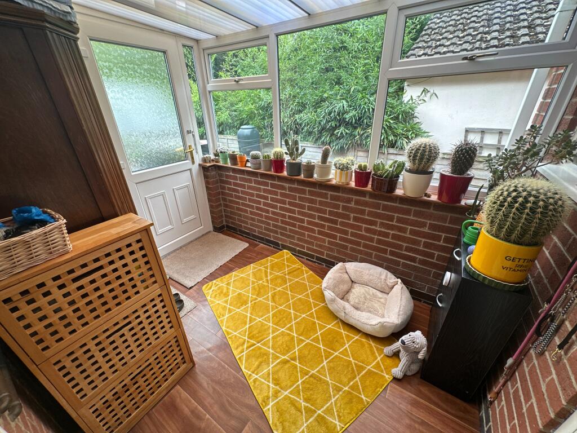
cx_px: 288
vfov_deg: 85.7
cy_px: 216
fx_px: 233
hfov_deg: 102.1
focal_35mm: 14
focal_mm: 2.22
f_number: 2.2
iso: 50
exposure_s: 1/99
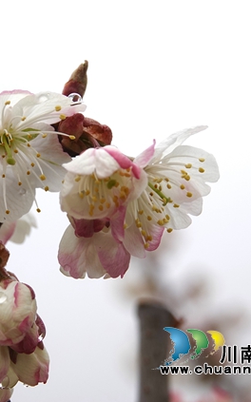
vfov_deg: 16.7
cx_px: 39
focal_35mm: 125
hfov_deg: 10.4
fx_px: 1370
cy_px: 201
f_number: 4
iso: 100
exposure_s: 1/400
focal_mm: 29.69
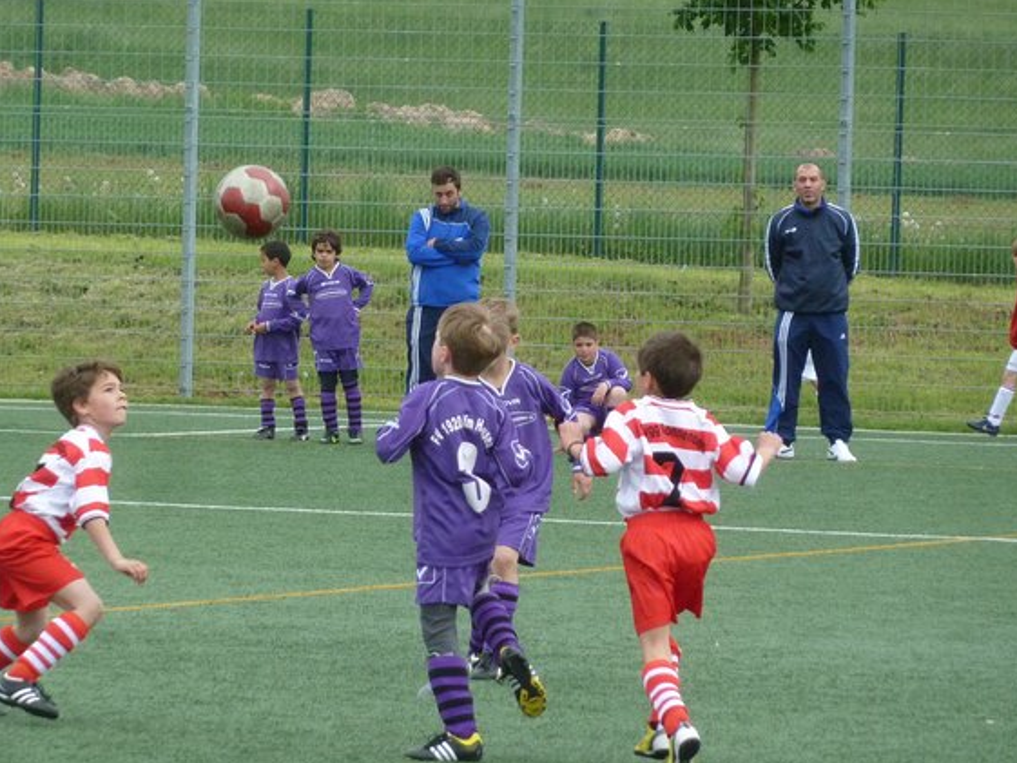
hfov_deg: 5.7
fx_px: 10197
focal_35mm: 347
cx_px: 428
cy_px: 409
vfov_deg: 4.3
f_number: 4.8
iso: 320
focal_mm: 45.7
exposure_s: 1/640
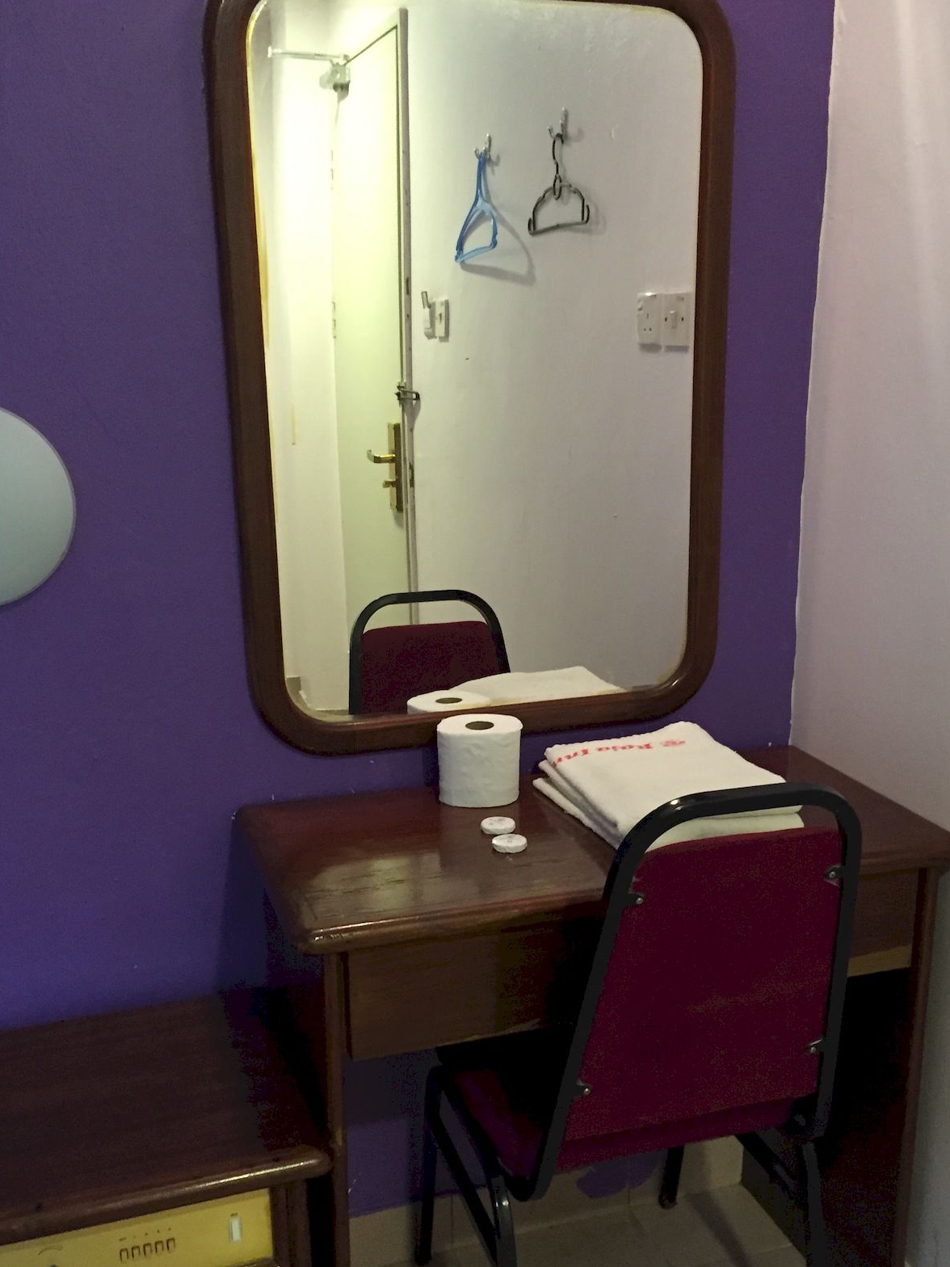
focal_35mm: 37
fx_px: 1354
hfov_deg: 38.6
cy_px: 720
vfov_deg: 50.0
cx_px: 513
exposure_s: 1/15
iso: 250
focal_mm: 4.15
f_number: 2.2
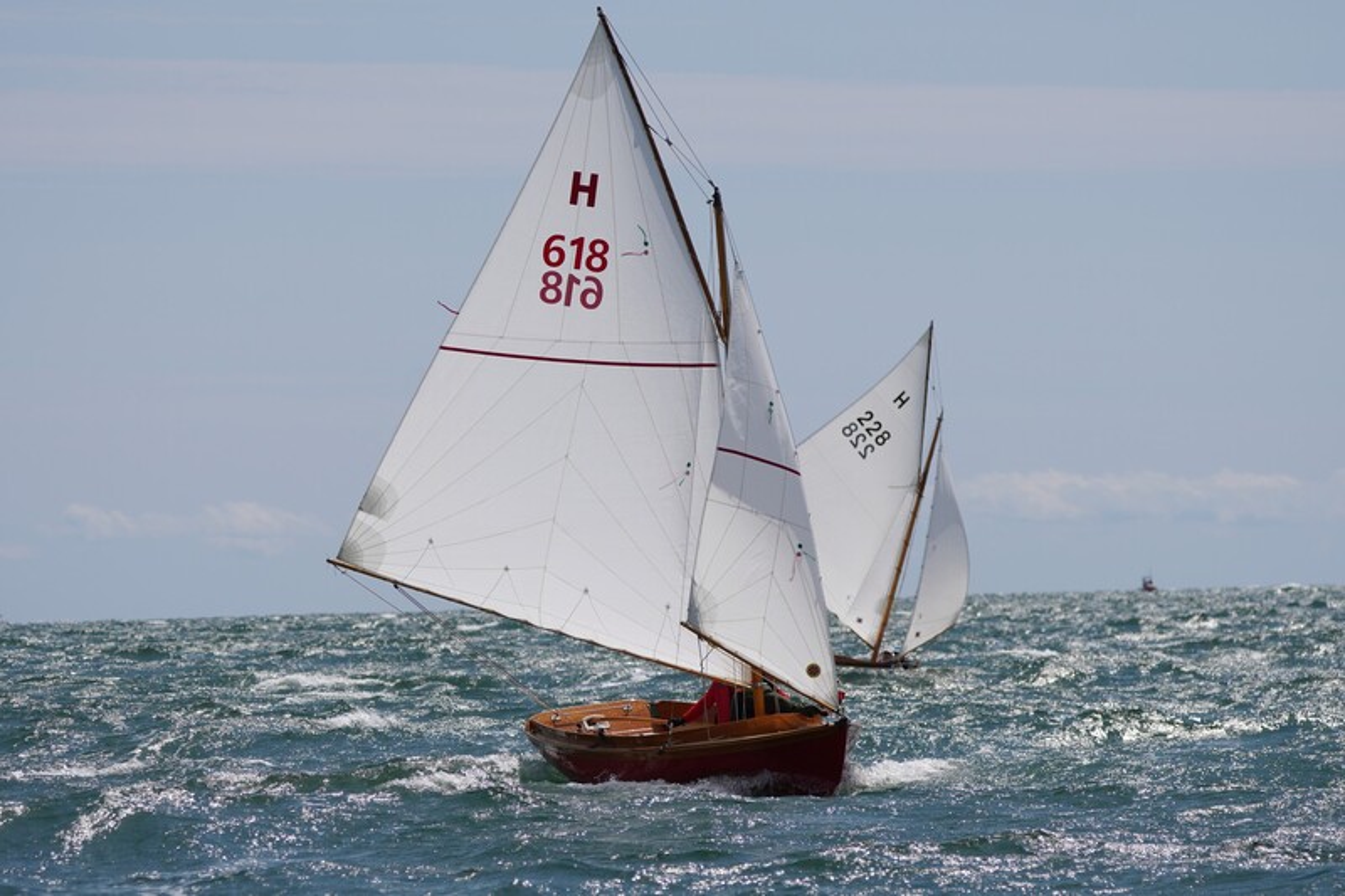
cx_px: 672
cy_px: 448
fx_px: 10085
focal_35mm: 270
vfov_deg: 5.1
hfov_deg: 7.6
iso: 100
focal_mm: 180
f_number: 5.6
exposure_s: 1/1250
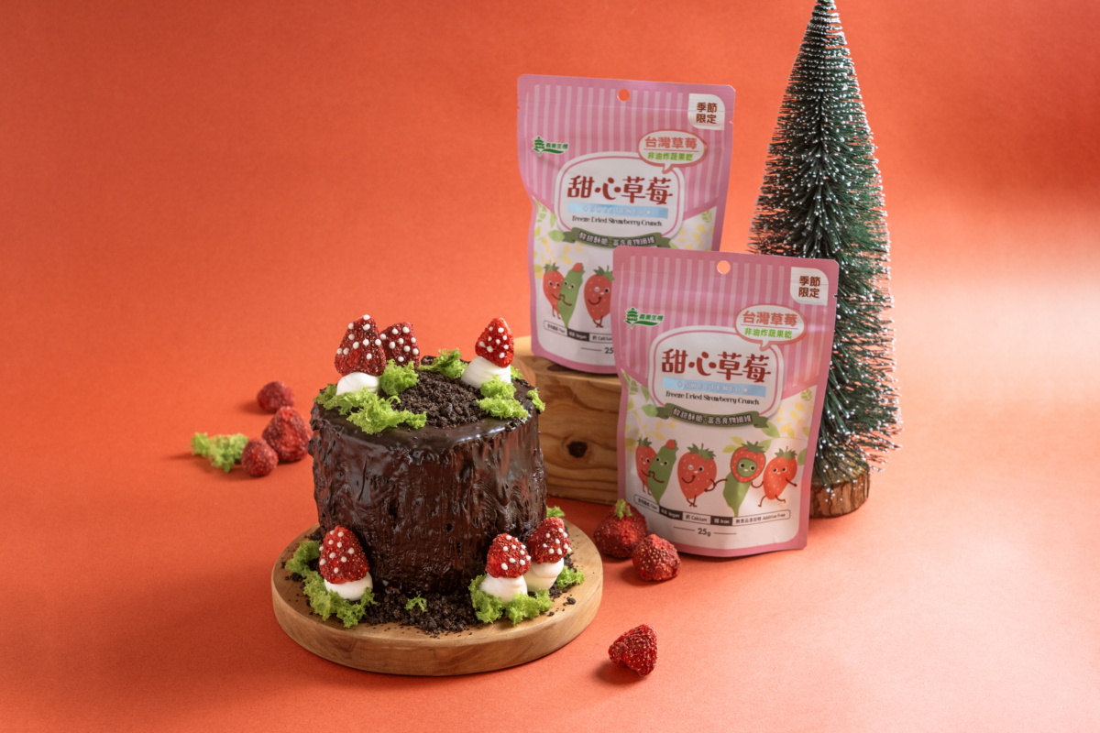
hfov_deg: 30.2
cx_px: 550
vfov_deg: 20.4
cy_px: 366
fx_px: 2038
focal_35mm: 67
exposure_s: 1/30
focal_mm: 66.7
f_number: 8
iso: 800
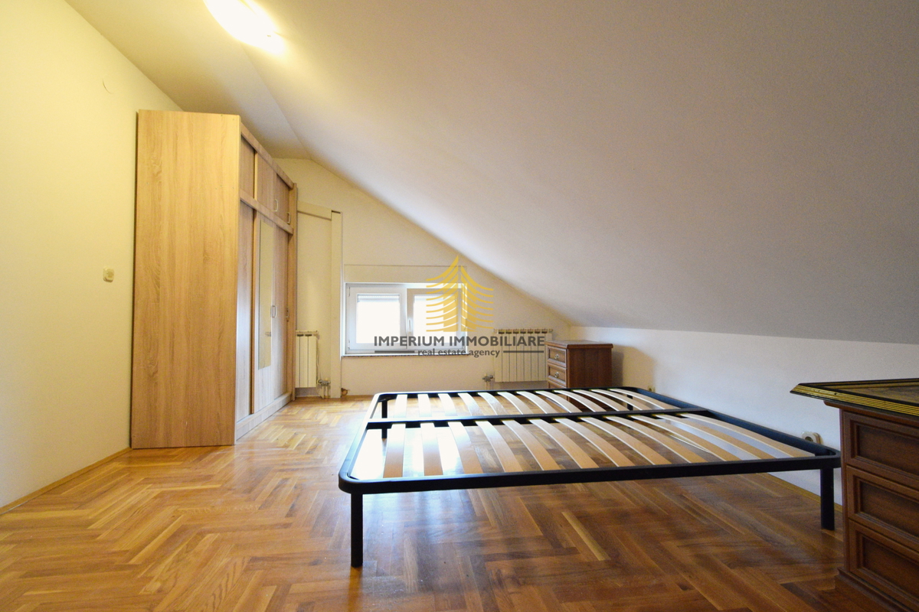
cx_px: 460
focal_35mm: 15
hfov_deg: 100.4
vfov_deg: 77.3
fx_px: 383
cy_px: 306
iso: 3200
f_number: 10
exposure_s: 1/20
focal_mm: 10
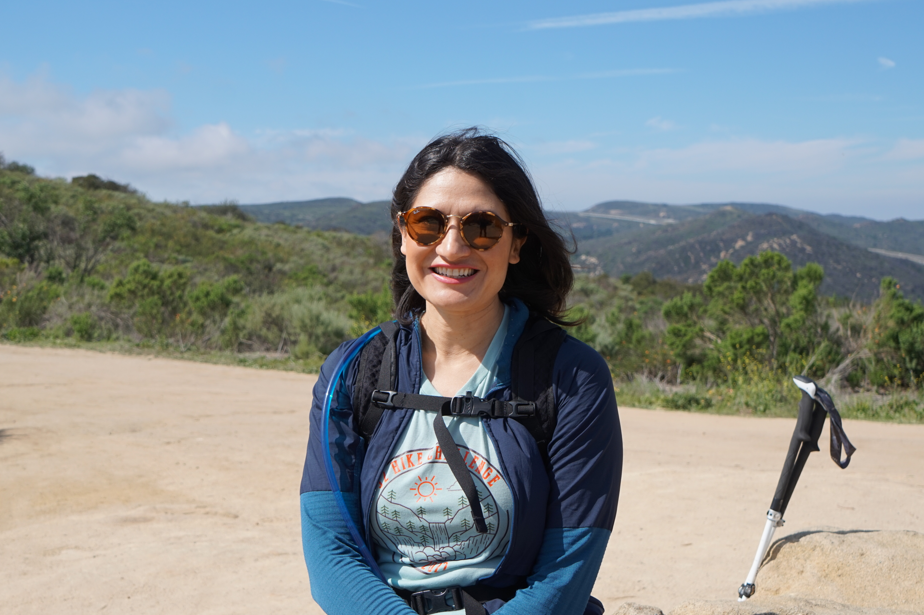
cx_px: 465
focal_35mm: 44
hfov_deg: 44.5
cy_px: 308
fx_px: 1129
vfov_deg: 30.5
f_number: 5.6
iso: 100
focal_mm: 28
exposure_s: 1/800
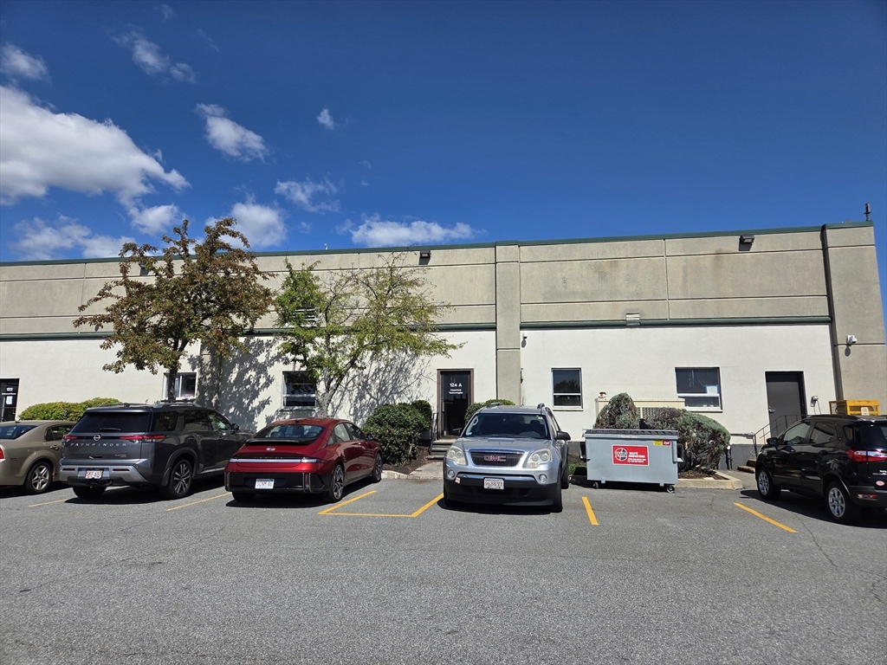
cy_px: 332
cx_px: 444
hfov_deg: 73.9
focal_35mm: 23
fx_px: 589
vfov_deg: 58.9
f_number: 1.8
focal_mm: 5.4
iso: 64
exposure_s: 1/7891
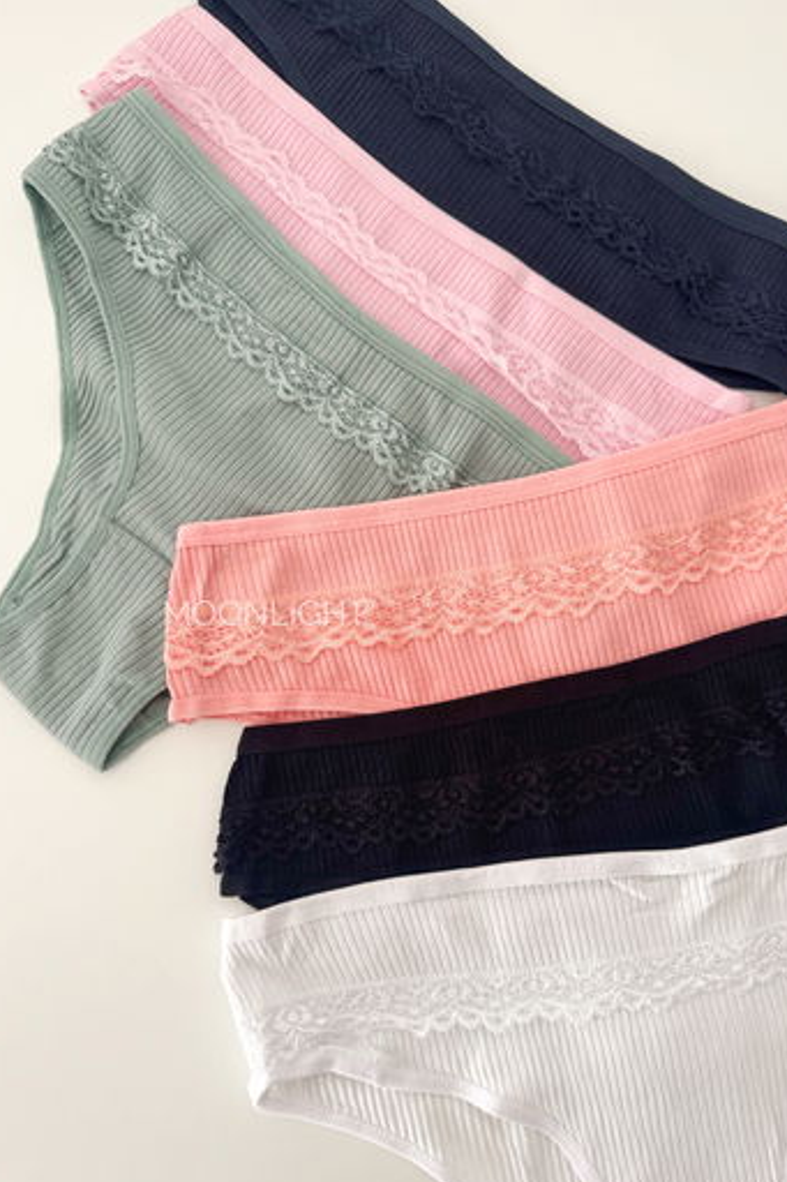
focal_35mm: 26
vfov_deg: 69.4
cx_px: 432
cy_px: 613
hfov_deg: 49.5
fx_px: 853
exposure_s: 1/81
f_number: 1.78
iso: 200
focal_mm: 6.76
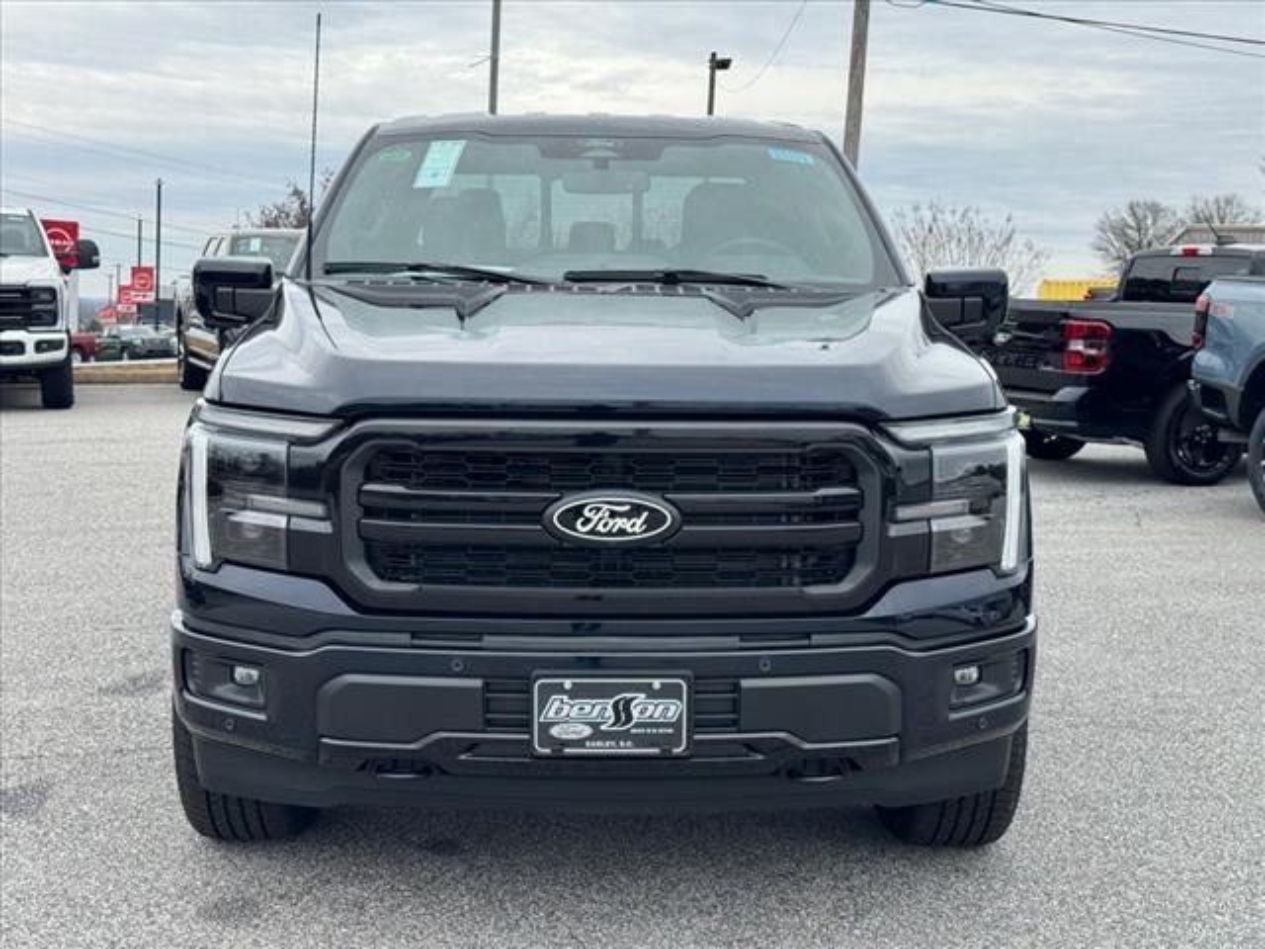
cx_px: 632
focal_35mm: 48
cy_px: 474
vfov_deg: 30.3
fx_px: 1754
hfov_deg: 39.7
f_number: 1.78
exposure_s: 1/1172
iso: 64
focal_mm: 6.76
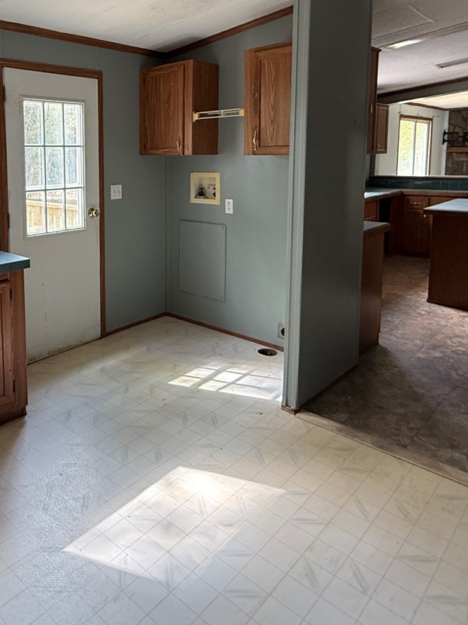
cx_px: 112
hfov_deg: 49.1
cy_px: 208
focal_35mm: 27
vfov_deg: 63.7
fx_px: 487
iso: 320
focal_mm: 2.22
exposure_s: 1/99
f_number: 2.2
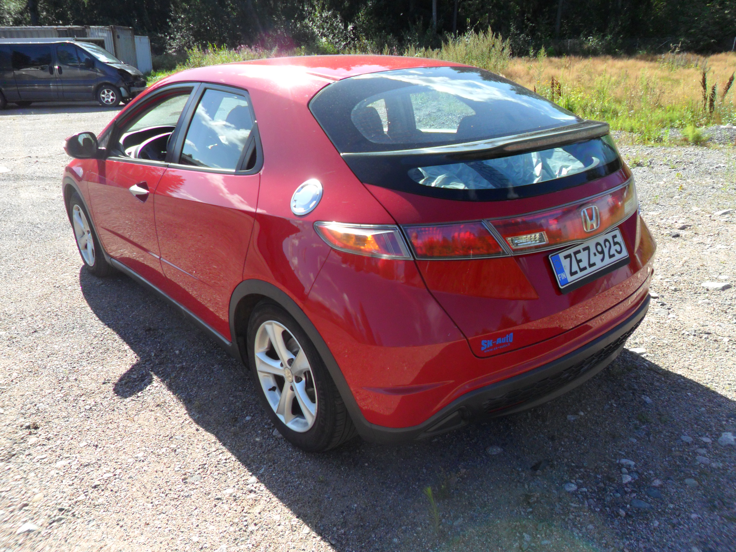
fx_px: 574
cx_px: 368
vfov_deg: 51.4
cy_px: 276
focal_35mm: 27
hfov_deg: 65.3
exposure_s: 1/500
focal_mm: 4.9
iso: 80
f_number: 3.5
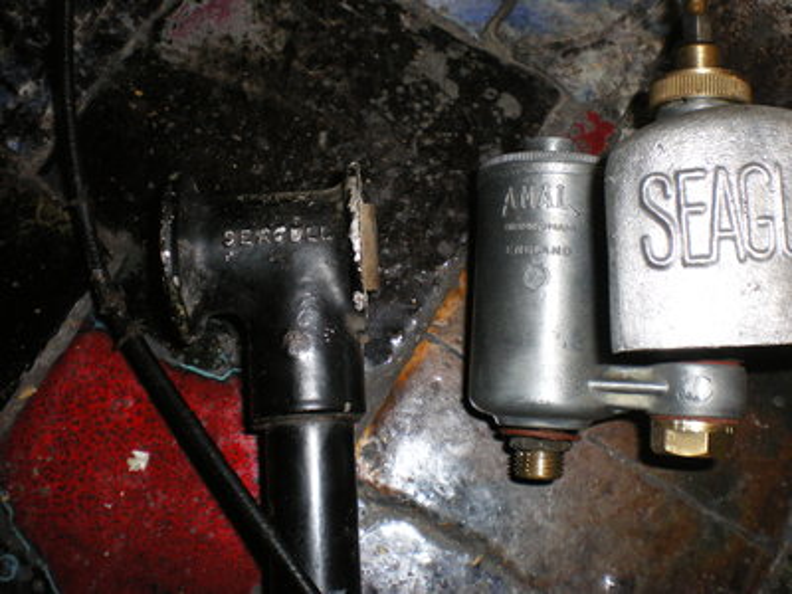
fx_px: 869
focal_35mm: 38
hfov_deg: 49.0
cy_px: 297
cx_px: 396
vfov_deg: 37.7
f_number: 4.6
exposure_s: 1/50
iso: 320
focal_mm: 6.3
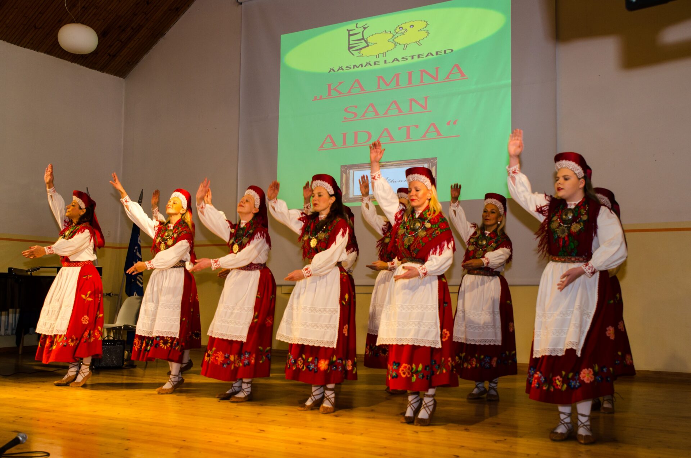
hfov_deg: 53.2
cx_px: 346
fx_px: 690
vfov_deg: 36.7
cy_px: 229
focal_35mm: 36
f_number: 5
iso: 100
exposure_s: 1/100
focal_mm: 24
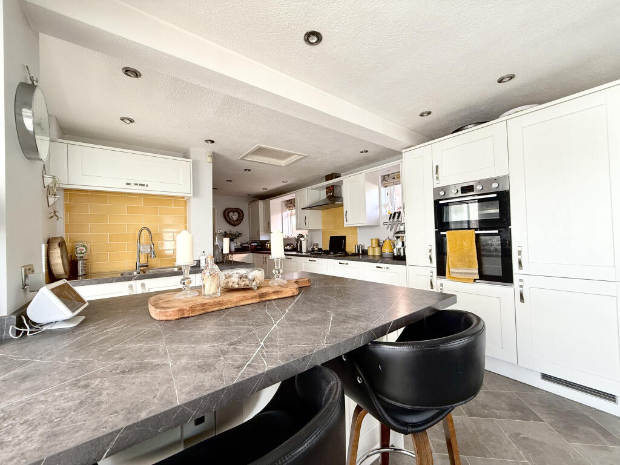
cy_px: 232
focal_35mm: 14
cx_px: 310
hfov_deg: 102.1
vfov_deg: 85.7
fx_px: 251
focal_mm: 2.22
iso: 125
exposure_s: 1/99
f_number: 2.2
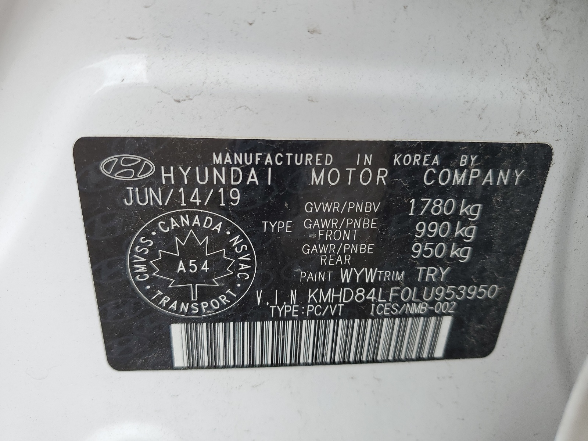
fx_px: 442
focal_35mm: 26
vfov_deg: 53.1
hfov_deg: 67.3
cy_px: 220
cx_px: 294
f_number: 1.5
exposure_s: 1/357
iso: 50
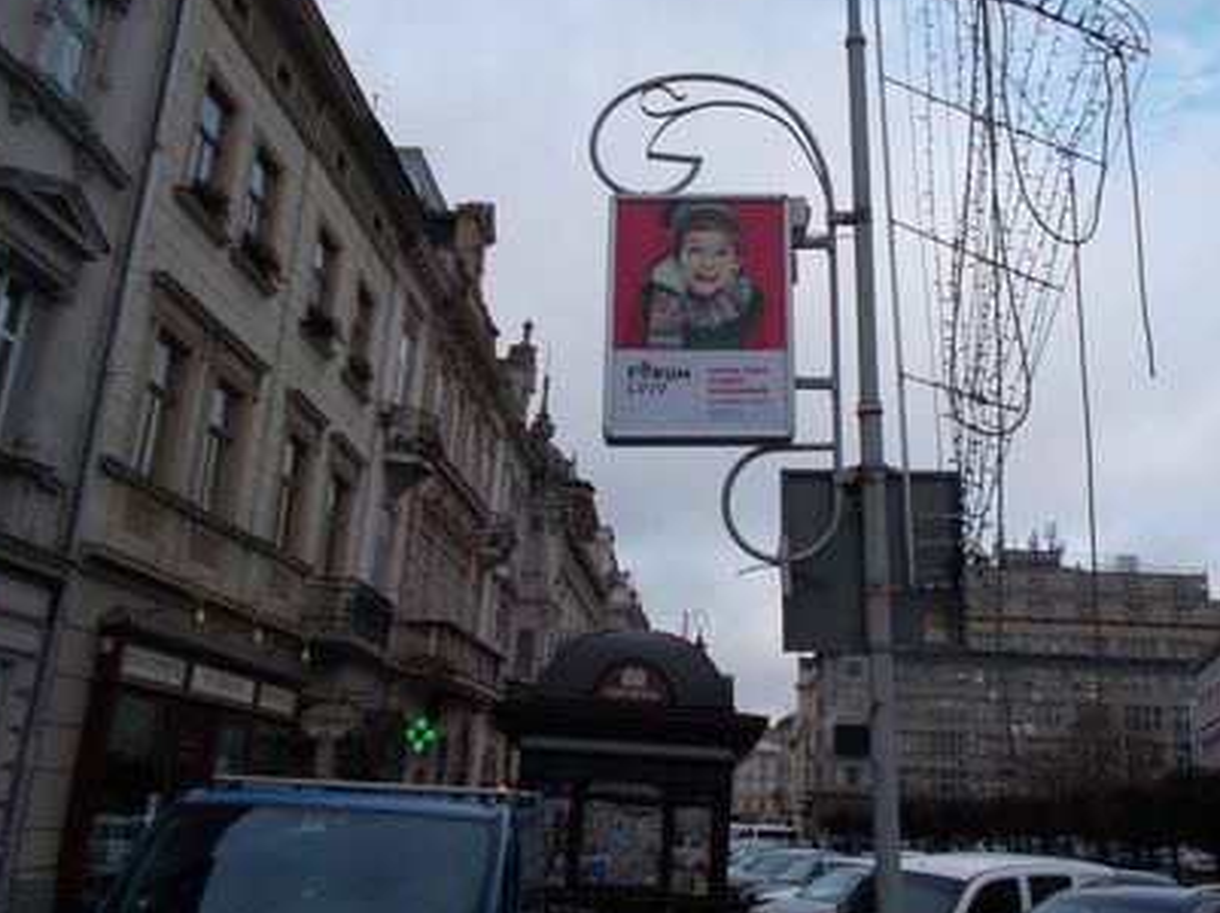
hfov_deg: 51.2
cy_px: 341
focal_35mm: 36
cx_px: 707
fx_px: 1268
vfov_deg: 39.3
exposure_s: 1/400
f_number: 3.2
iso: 80
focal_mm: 4.6
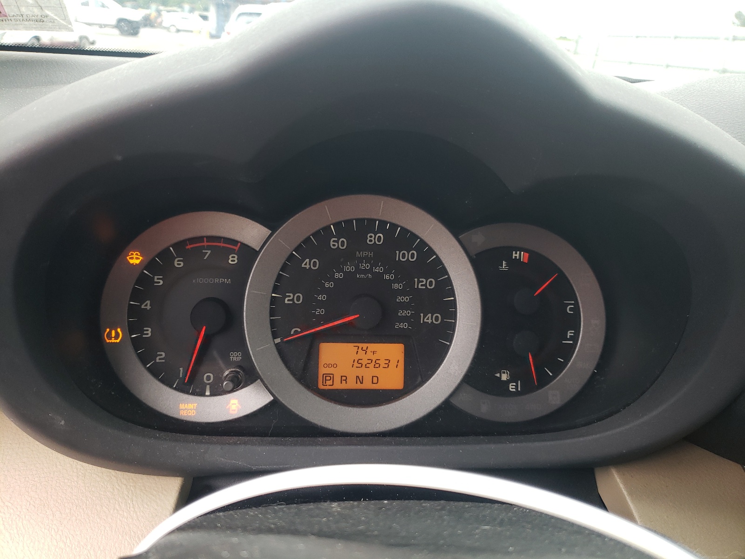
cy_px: 280
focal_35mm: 26
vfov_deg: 53.1
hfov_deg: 67.3
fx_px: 560
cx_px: 372
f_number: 1.5
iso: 83
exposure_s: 1/120
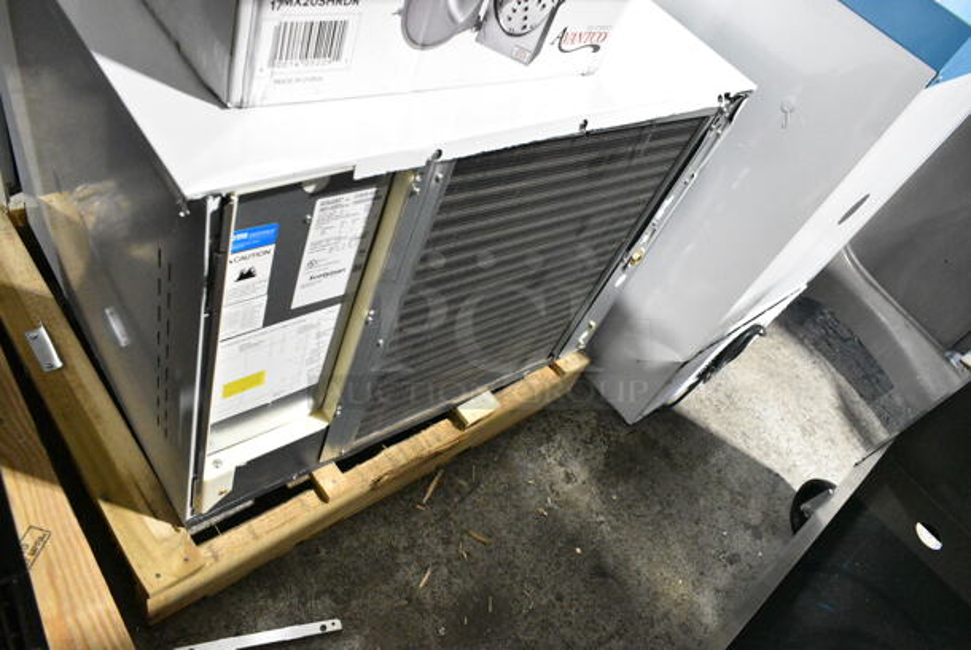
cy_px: 325
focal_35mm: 27
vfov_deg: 48.0
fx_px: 729
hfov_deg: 67.3
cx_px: 486
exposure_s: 1/160
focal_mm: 18
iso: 6400
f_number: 6.3
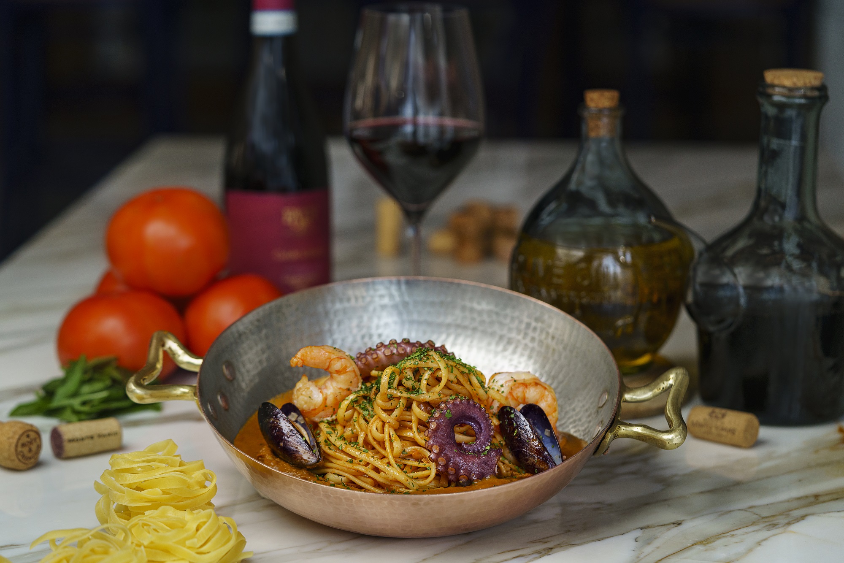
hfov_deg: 22.6
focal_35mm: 90
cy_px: 282
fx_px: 2110
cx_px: 422
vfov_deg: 15.2
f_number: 4
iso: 640
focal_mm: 90
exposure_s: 1/160
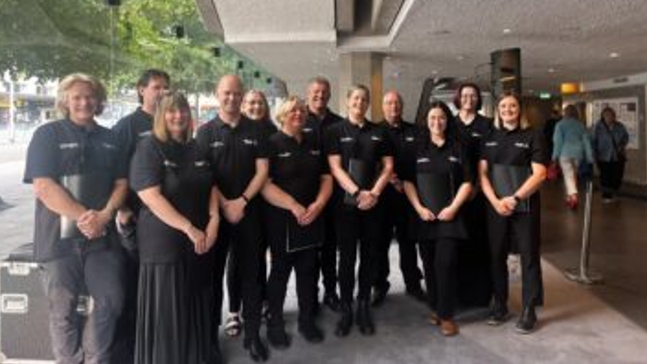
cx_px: 320
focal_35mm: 29
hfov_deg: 66.1
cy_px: 118
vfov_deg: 39.6
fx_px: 498
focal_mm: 5.1
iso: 80
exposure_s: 1/100
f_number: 1.6
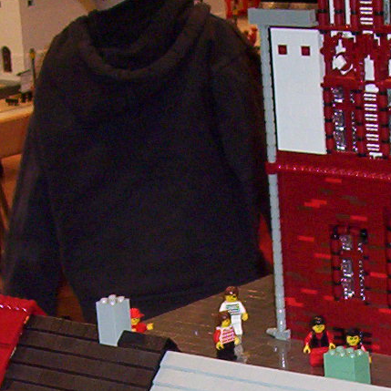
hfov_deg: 9.6
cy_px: 556
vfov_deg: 9.4
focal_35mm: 182
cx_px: 292
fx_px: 2326
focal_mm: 7.1
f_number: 2.97
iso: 140
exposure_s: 1/69.5
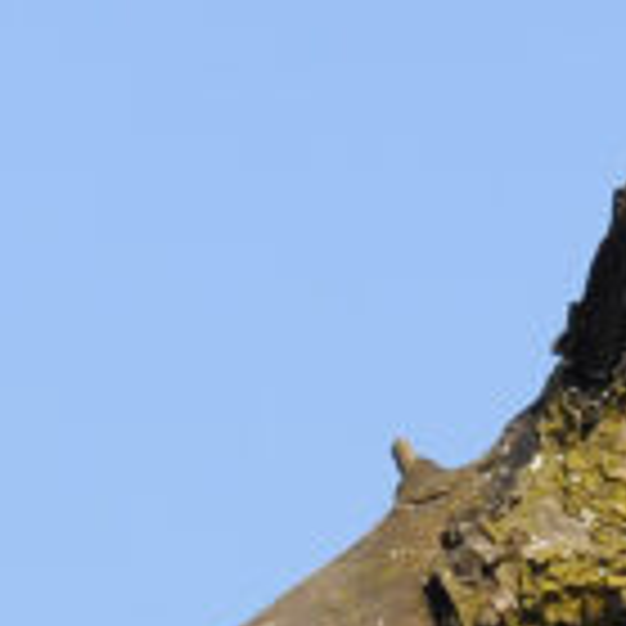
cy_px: 1054
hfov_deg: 0.9
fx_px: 38403
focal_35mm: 1877
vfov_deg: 0.9
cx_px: -1383
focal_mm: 200
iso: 200
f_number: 8
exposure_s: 1/250
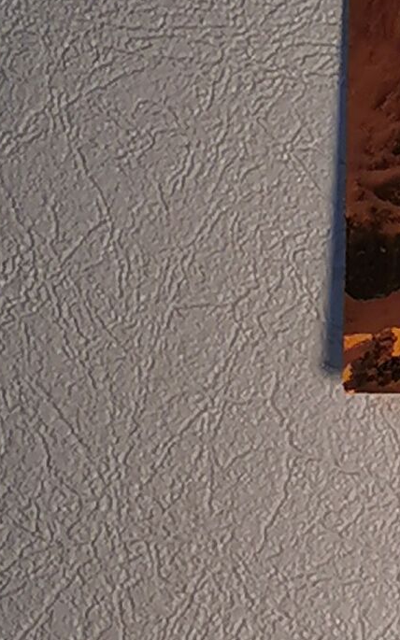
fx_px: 3838
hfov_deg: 5.6
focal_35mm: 220
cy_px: 497
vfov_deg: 9.5
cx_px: 1236
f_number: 1.8
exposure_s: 1/100
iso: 100
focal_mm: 5.58
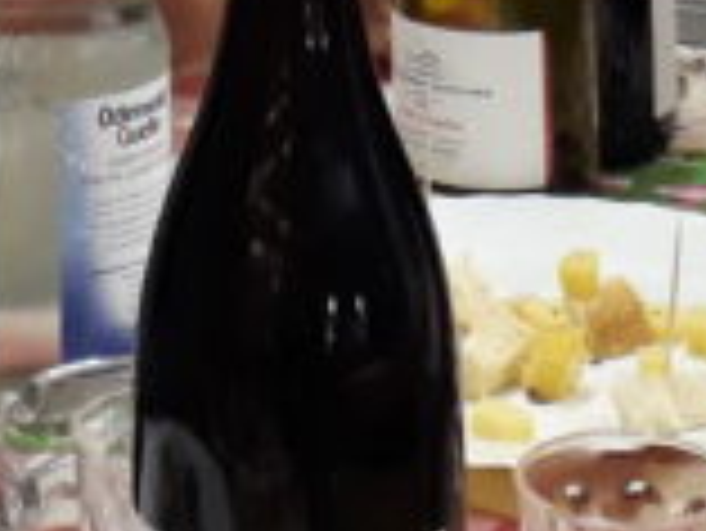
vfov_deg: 10.0
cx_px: 193
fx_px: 2694
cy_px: -680
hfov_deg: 14.9
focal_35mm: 132
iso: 160
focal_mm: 3.6
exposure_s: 1/25
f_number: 1.9
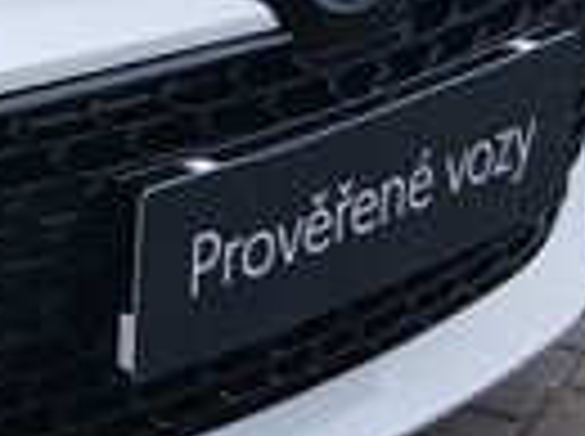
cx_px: -716
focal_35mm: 205
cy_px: -153
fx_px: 3458
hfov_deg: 8.9
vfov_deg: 7.1
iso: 32
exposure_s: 1/100
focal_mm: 3.98
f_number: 1.8
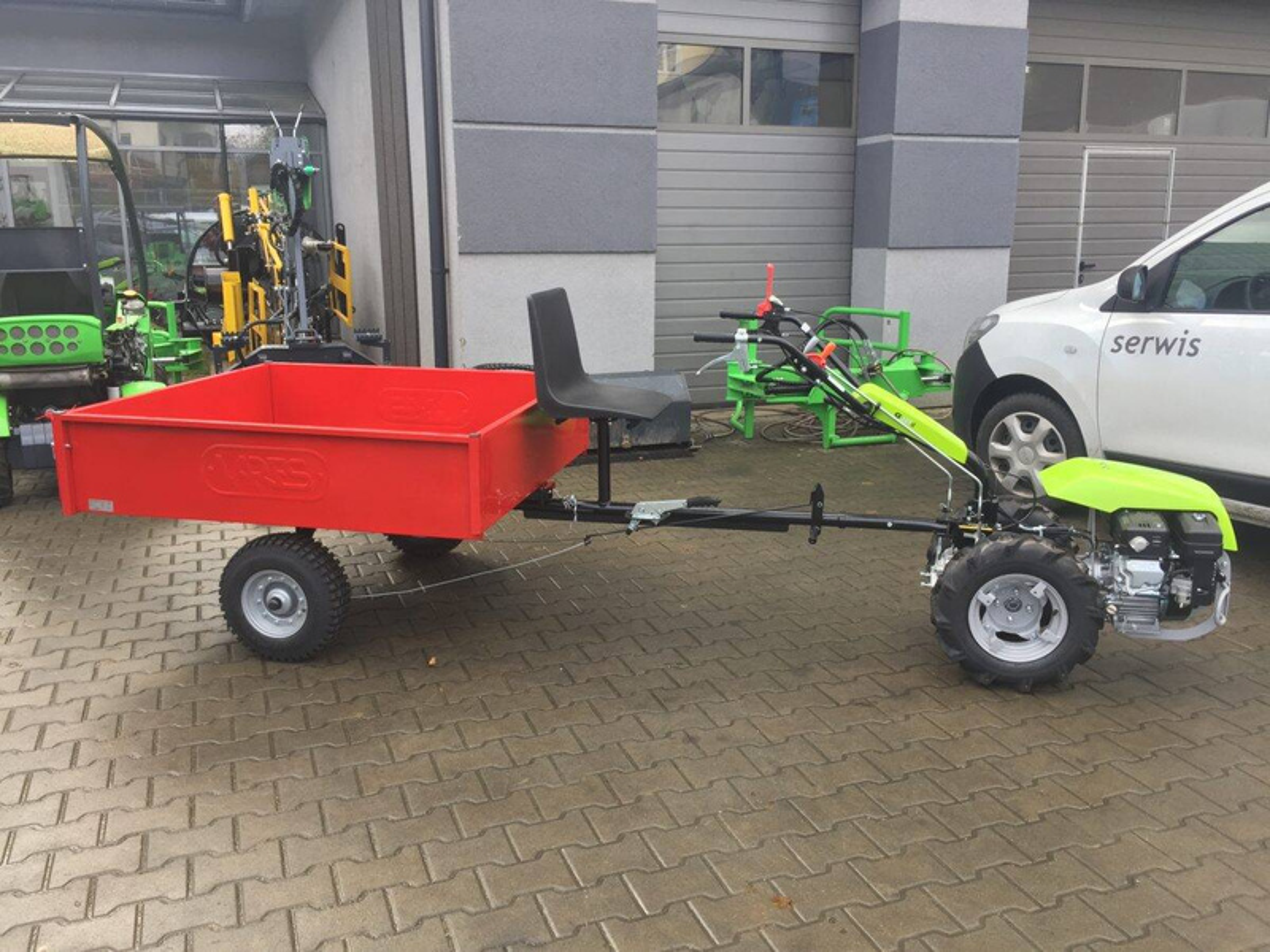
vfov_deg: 48.2
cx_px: 635
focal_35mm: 29
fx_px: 1064
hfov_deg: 61.7
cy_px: 476
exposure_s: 1/117
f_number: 2.2
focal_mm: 4.15
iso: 32
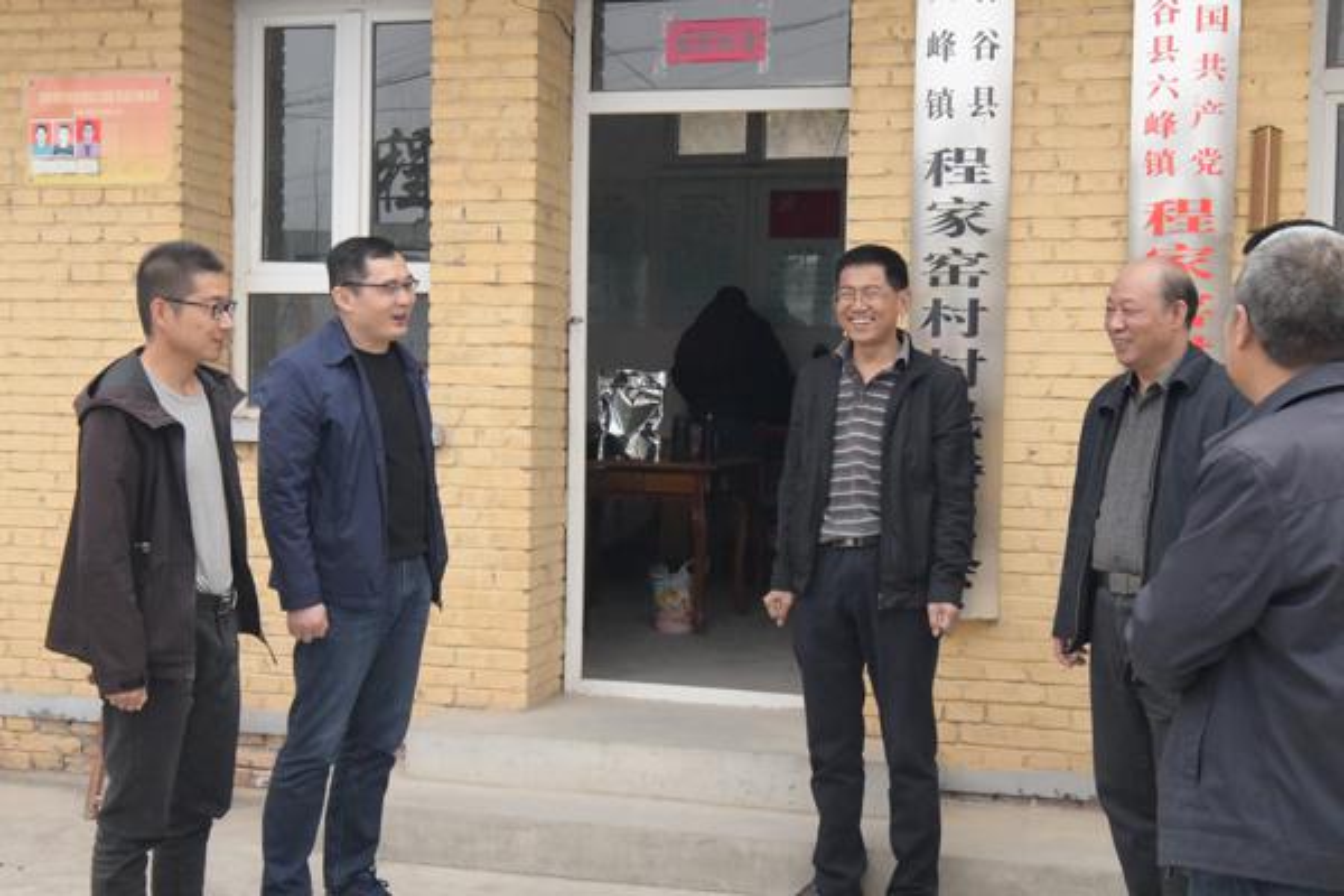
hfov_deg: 41.1
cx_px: 672
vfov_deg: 28.1
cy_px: 448
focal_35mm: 48
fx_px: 1792
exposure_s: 1/2000
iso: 12800
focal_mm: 40
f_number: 22
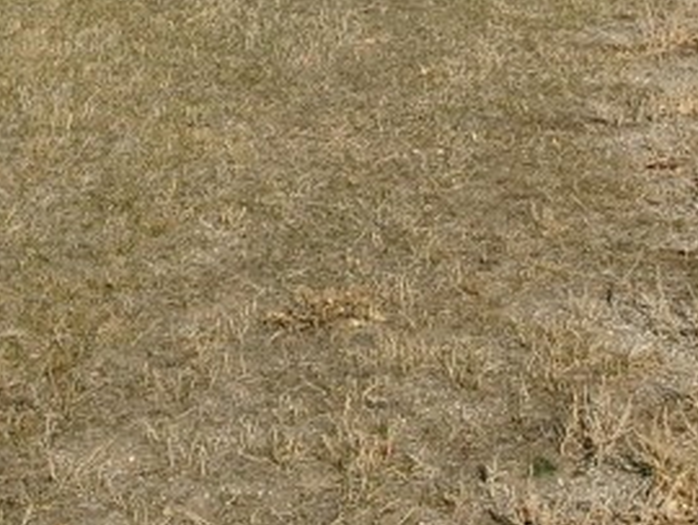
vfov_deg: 13.6
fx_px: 2139
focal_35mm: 106
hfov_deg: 18.5
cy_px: -111
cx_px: 344
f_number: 10.8
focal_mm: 5.1
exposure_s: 1/200
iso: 100
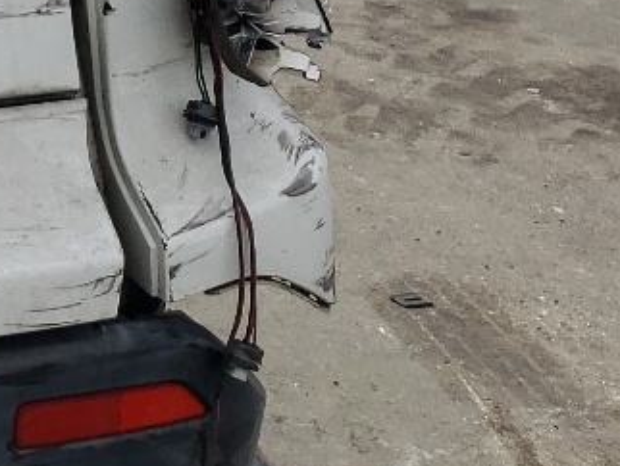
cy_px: -137
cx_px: -643
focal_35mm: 129
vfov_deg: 11.2
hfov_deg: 13.1
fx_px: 2312
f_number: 1.5
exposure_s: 1/5000
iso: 50
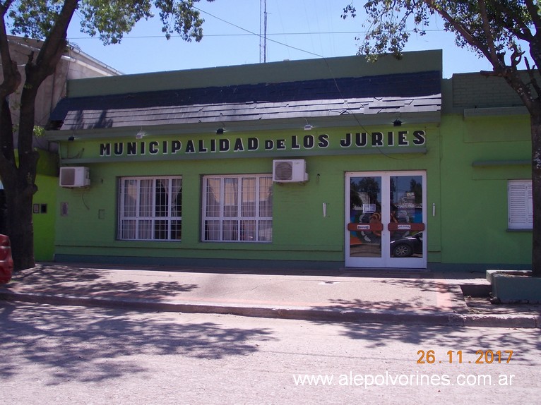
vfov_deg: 37.7
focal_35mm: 38
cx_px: 270
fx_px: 594
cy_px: 202
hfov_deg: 49.0
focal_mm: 5.3
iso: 80
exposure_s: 1/200
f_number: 6.2
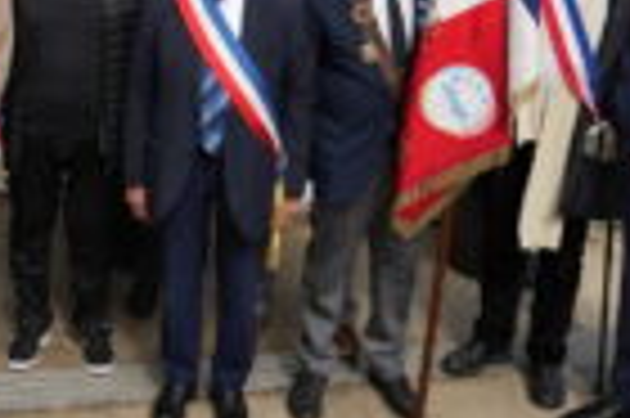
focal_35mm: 70
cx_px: 63
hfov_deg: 27.8
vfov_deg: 18.9
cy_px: -4
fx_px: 1224
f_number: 5.6
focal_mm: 24
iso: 400
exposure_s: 1/800
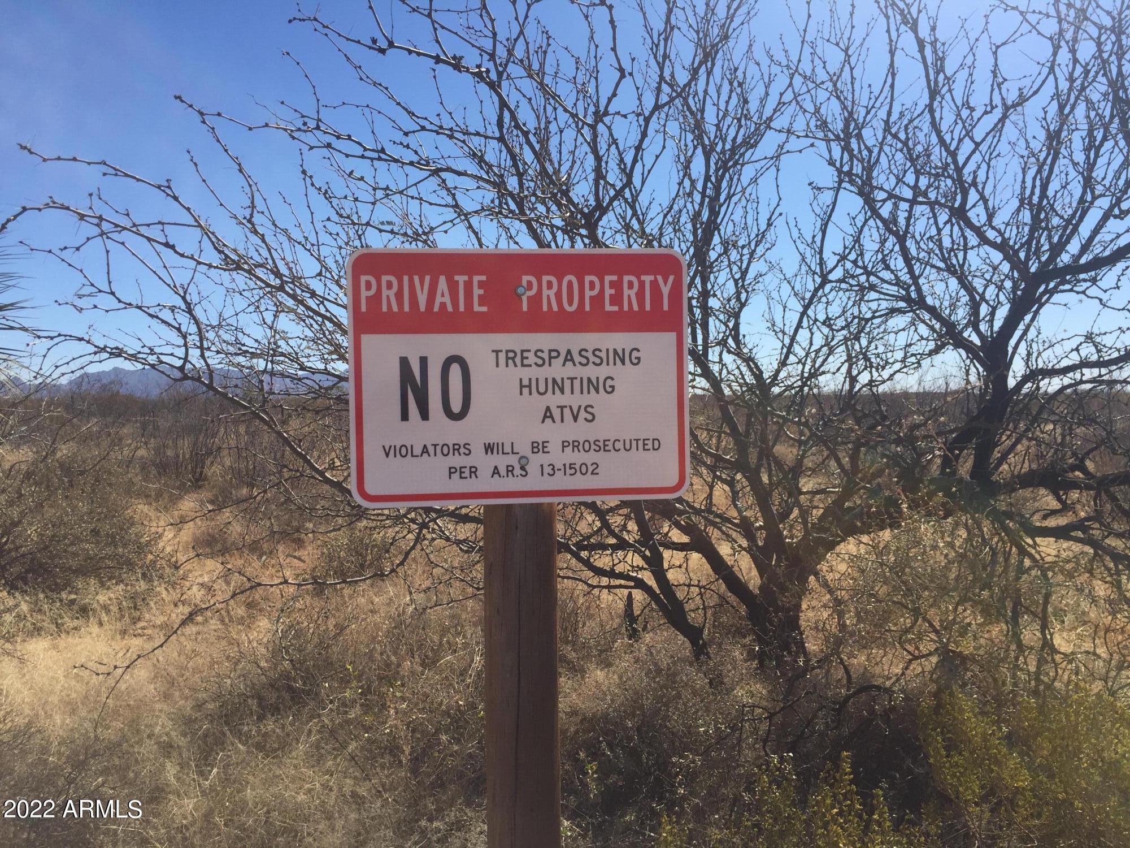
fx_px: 947
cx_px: 565
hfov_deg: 61.7
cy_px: 424
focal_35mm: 29
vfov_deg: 48.2
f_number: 2.2
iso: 32
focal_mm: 4.15
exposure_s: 1/2639
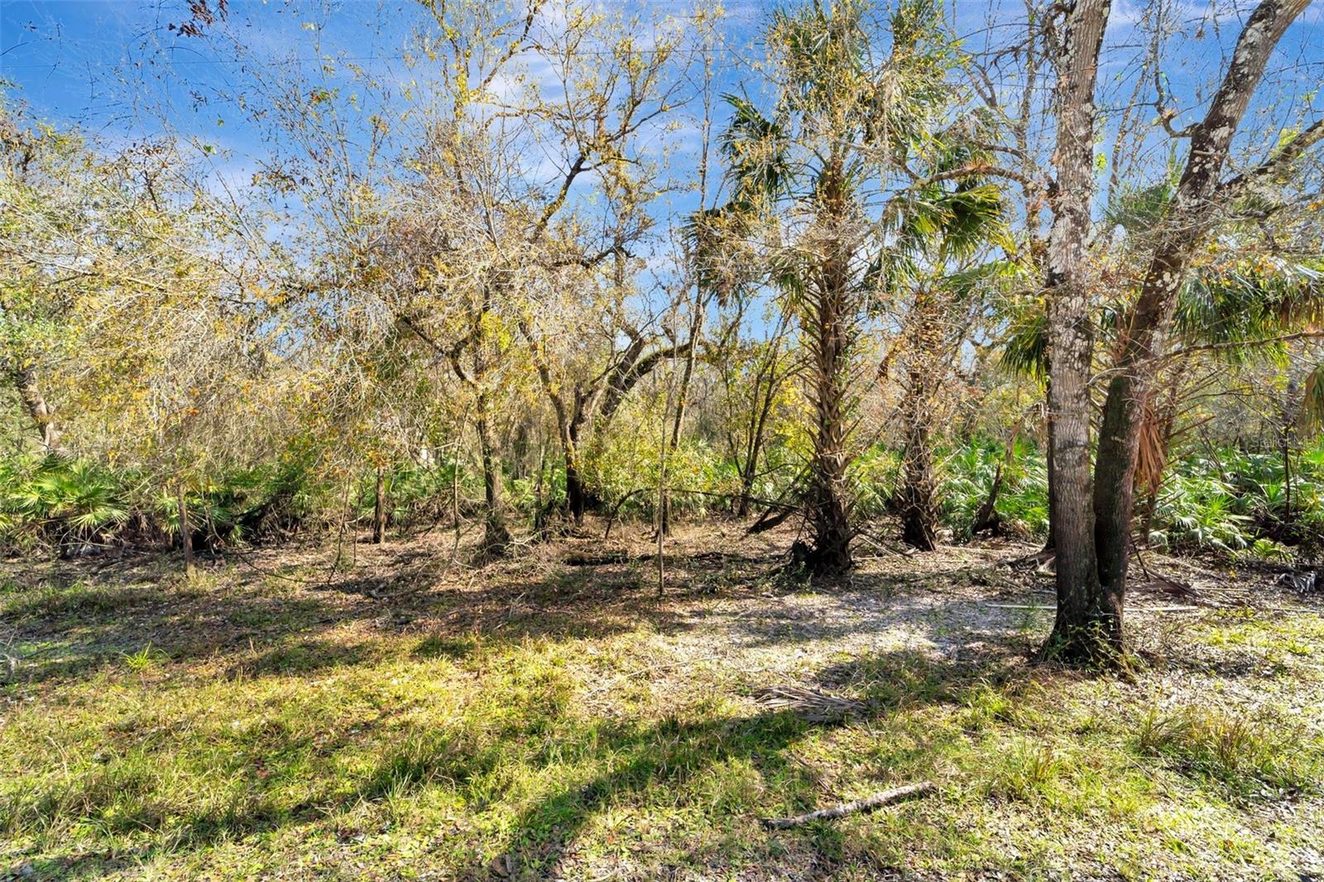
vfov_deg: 81.2
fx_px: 515
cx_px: 662
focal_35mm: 14
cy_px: 441
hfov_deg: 104.3
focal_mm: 14
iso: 250
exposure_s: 1/640
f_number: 9
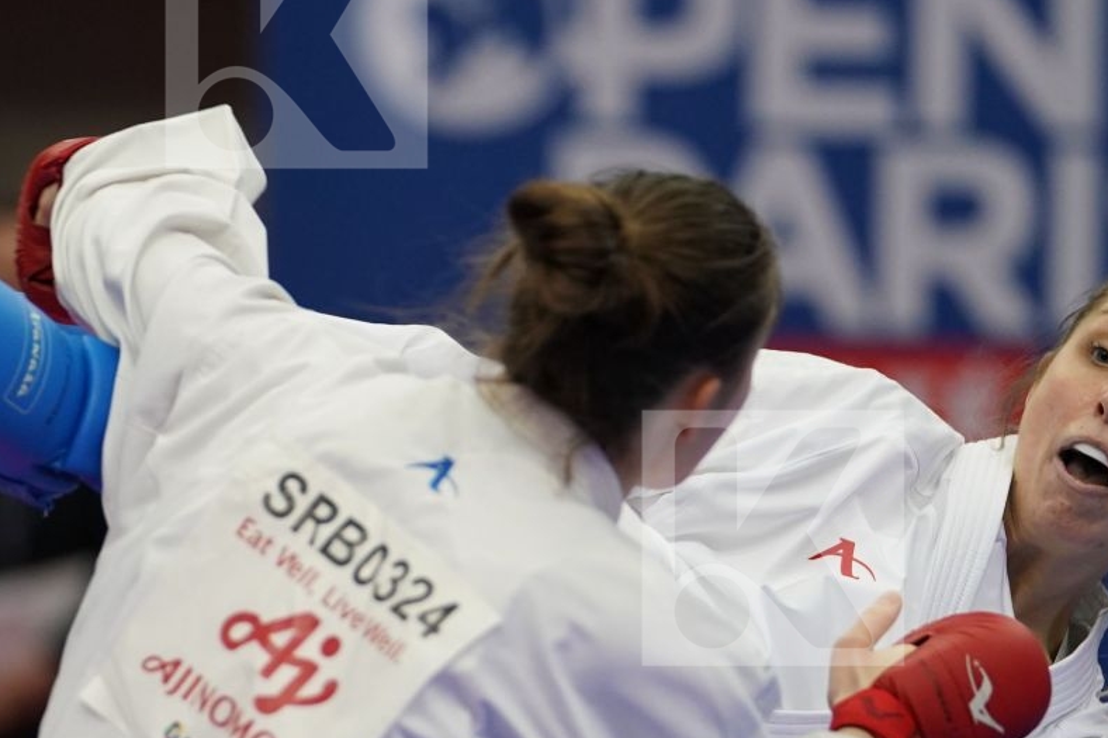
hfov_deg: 5.1
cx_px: 297
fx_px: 12369
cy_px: 538
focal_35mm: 402
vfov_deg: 3.4
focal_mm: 176
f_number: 2.8
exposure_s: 1/1000
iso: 2000
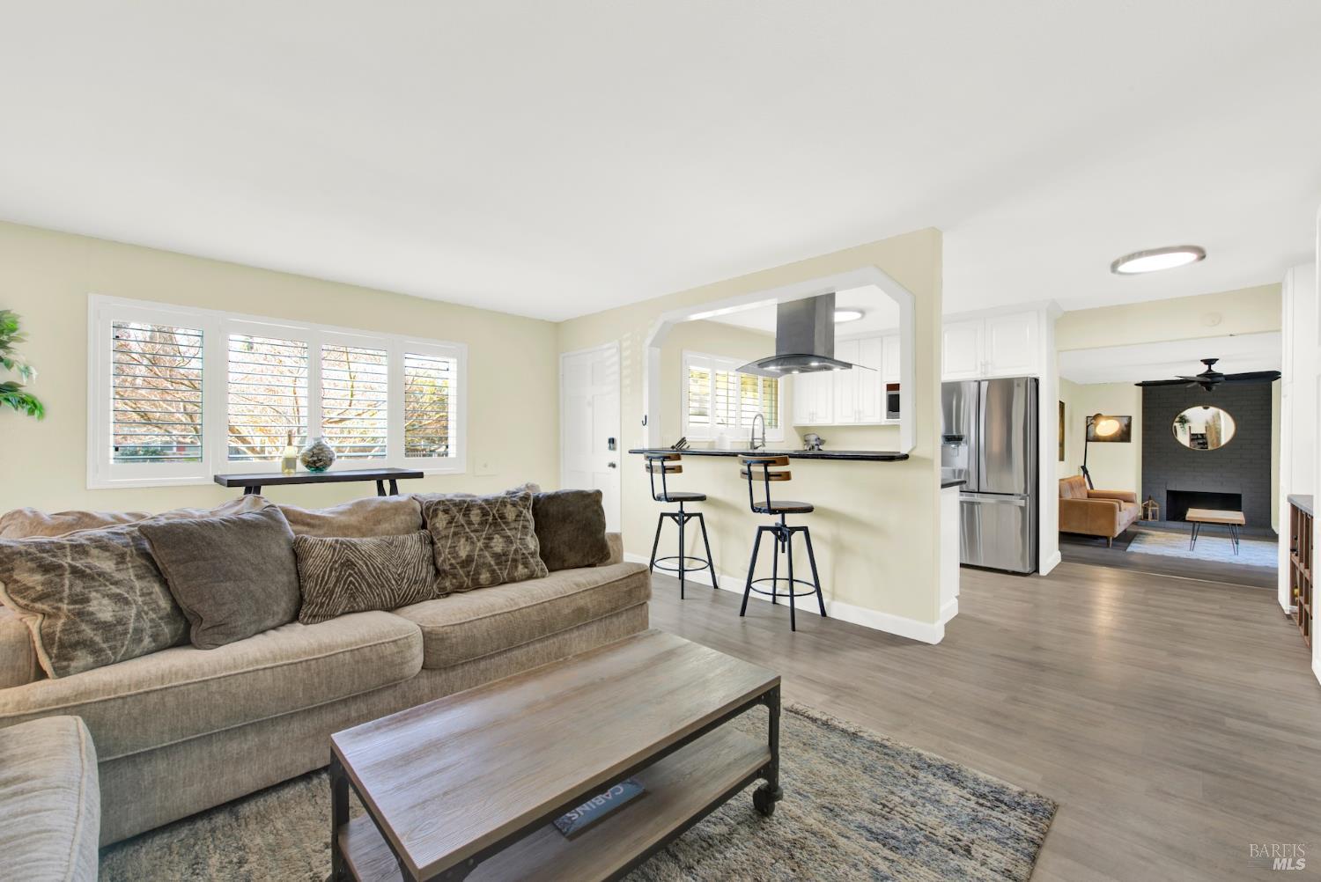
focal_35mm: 14
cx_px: 660
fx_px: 514
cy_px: 441
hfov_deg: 104.2
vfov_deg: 81.3
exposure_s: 1/2
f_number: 14
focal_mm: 14
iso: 100
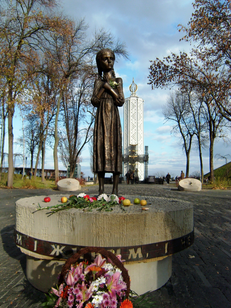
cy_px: 154
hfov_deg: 49.7
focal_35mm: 28
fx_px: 249
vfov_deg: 63.4
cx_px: 116
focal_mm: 4.7
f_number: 5.6
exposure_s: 1/350
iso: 80
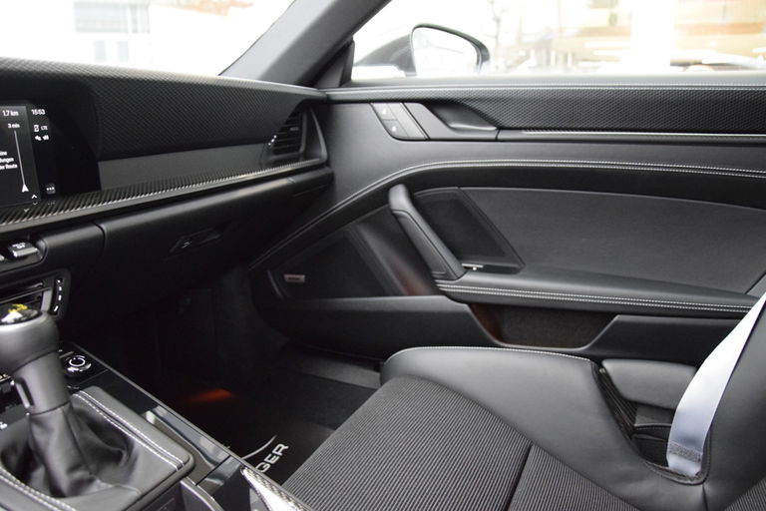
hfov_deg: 37.9
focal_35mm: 52
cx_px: 383
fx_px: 1117
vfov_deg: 25.8
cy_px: 256
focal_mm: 35
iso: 6400
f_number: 4.5
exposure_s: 1/60
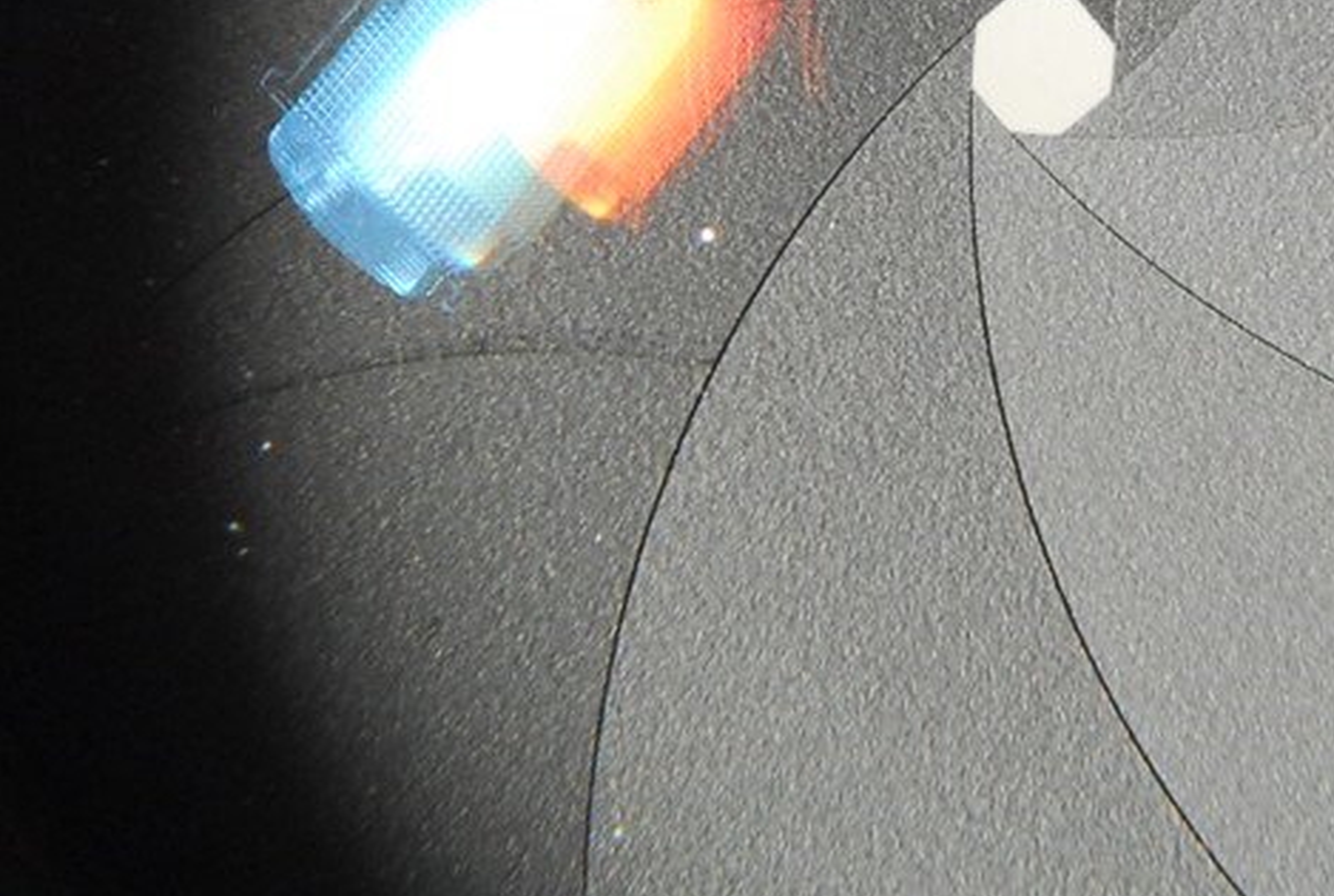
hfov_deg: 8.0
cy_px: 57
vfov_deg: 5.4
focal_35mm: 256
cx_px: 998
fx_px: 9507
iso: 400
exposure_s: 1/160
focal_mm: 50
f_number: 18
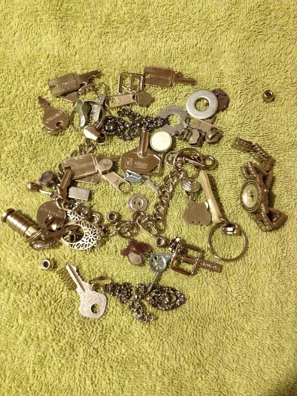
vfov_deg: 52.6
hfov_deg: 40.7
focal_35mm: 35
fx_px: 400
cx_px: 148
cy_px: 198
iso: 500
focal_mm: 4.28
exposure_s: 1/15
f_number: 2.4
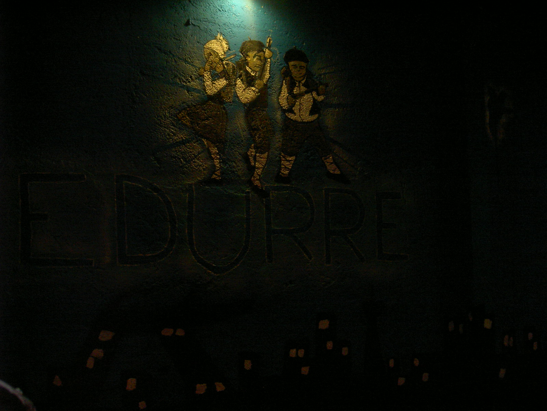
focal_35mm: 39
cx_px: 274
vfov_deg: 36.8
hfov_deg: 47.9
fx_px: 616
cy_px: 206
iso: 100
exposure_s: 1/59.5
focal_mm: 8
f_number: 2.8
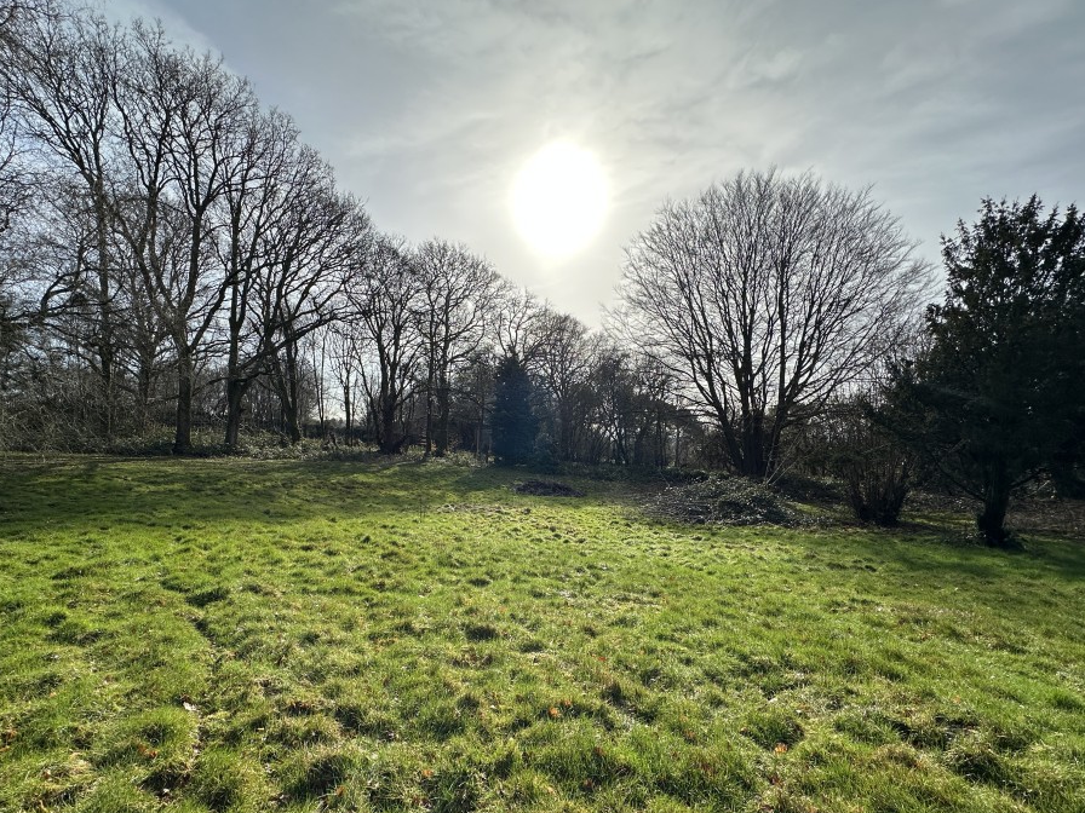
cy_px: 442
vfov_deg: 77.9
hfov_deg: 94.4
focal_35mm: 16
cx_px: 515
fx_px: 502
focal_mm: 2.22
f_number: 2.2
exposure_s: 1/1887
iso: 50
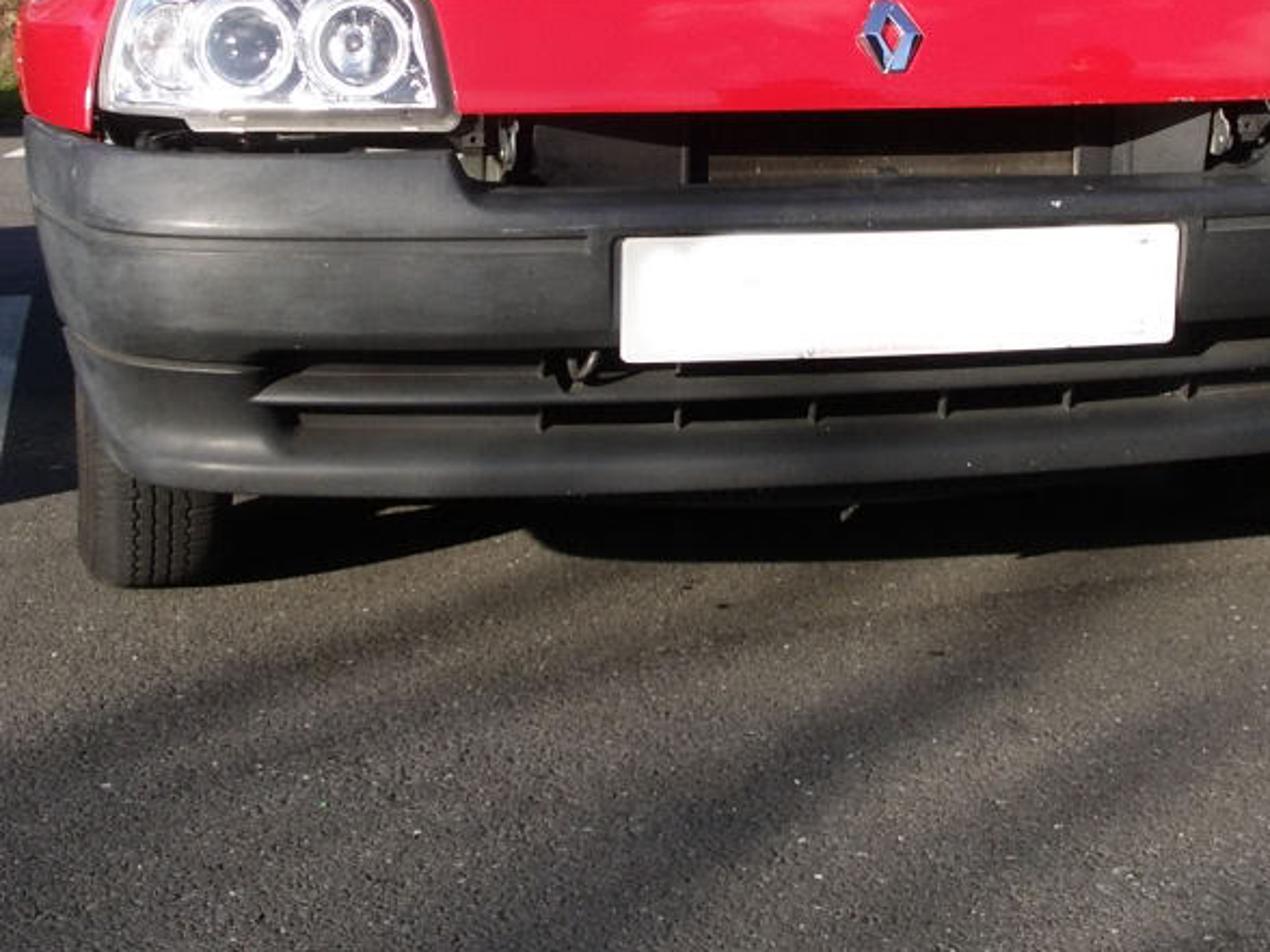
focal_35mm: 61
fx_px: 2238
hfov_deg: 31.7
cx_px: 622
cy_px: 194
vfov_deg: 23.7
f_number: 4.3
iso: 80
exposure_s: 1/200
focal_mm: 5.8
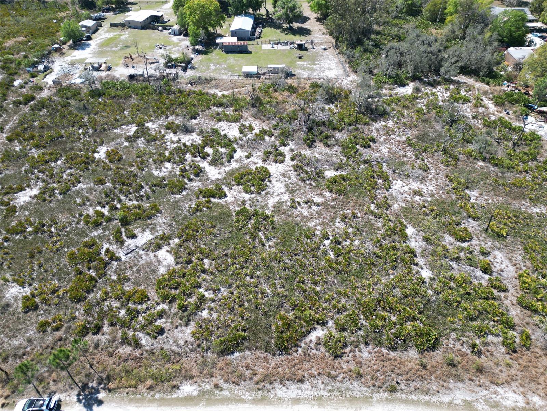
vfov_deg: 56.8
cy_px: 206
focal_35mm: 24
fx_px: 379
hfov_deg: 71.6
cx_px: 274
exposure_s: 1/1600
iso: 150
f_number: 1.7
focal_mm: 6.72
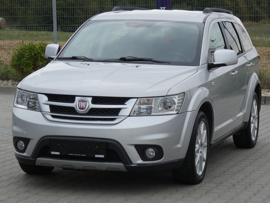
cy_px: 102
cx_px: 135
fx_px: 913
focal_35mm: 117
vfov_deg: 12.7
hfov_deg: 16.8
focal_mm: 21
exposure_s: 1/250
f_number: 5.6
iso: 80
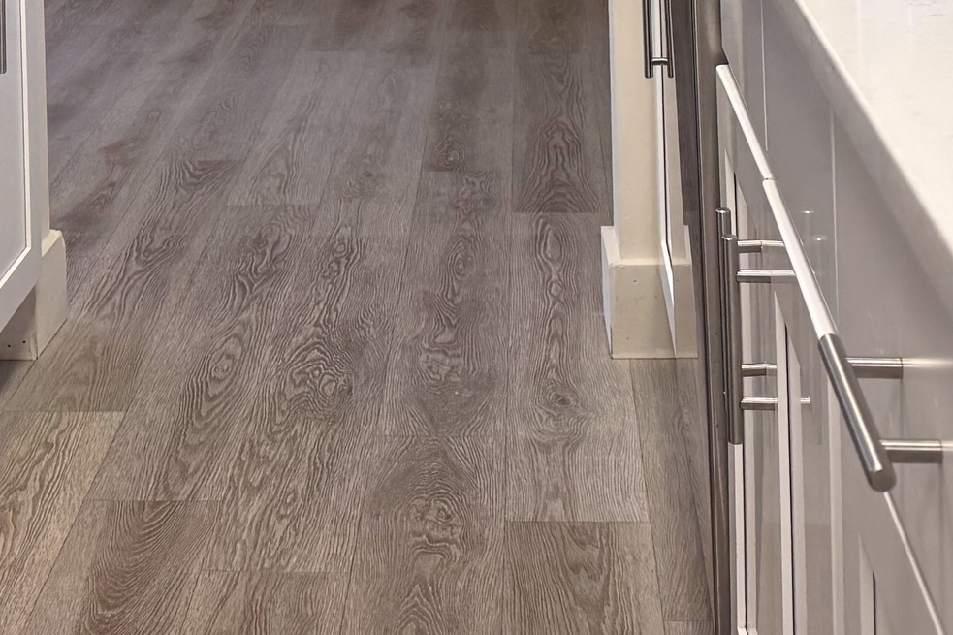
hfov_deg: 25.9
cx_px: 376
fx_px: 2064
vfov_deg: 16.0
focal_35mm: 78
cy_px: -333
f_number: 1.78
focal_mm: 6.76
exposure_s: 1/120
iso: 125
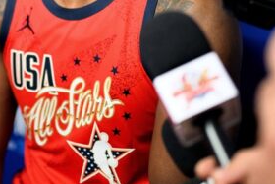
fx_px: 734
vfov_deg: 13.9
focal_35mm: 96
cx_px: 58
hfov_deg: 21.0
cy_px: -31
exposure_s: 1/800
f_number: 1.2
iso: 3200
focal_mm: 35
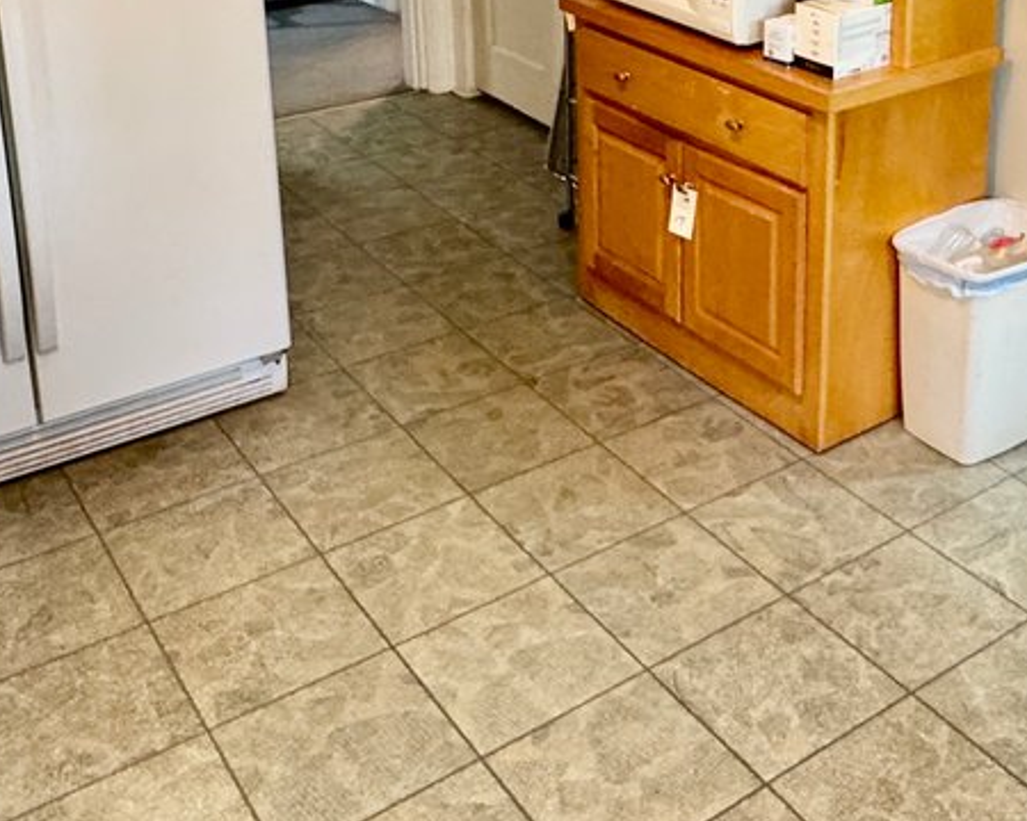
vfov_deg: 30.3
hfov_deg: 39.5
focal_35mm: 46
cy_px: -10
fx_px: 1398
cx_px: 743
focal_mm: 2.22
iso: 320
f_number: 2.2
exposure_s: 1/60
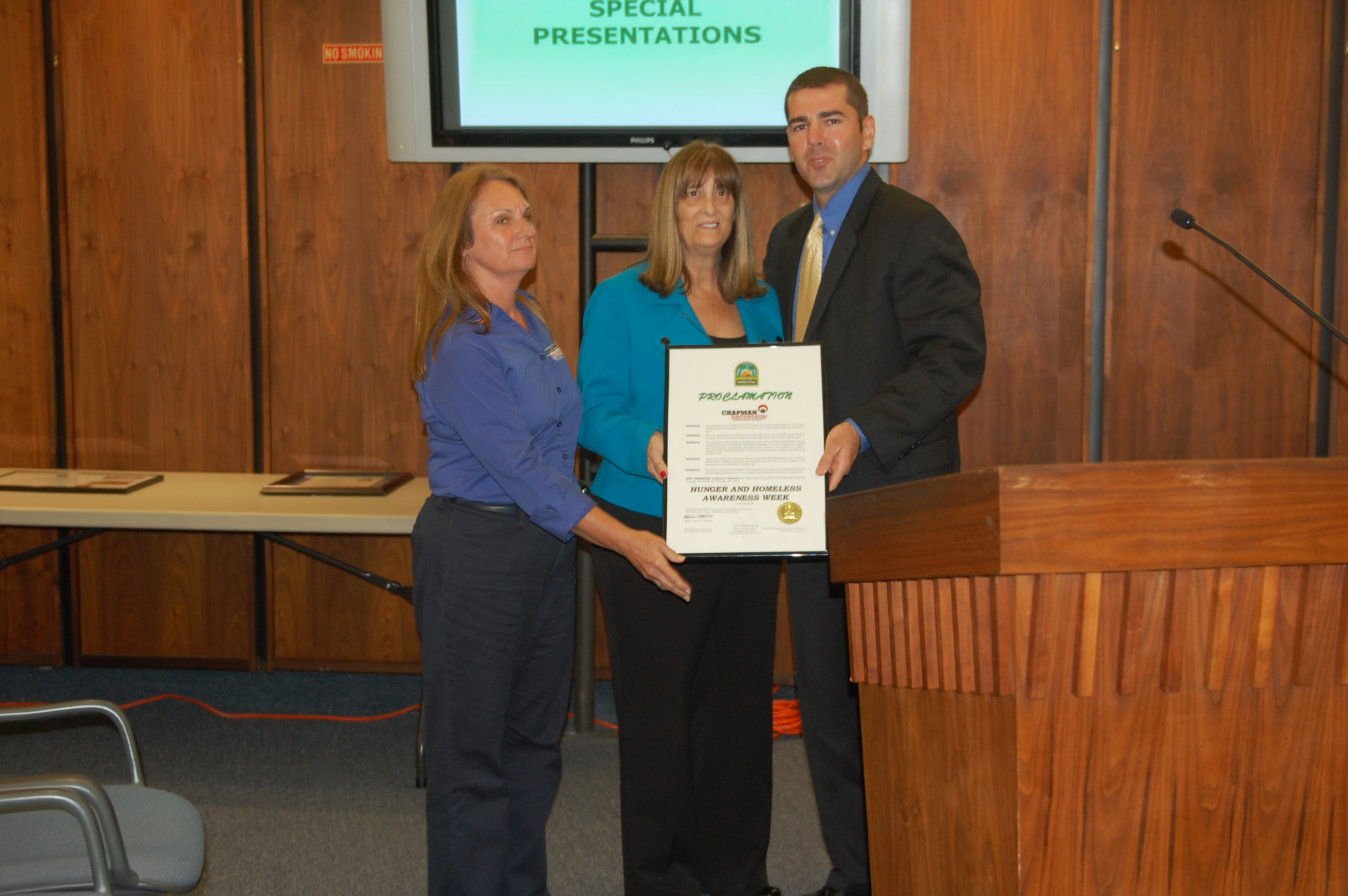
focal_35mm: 52
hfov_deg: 37.9
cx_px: 674
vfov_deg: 25.7
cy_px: 448
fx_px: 1964
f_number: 2.8
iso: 400
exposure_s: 1/60
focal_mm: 35
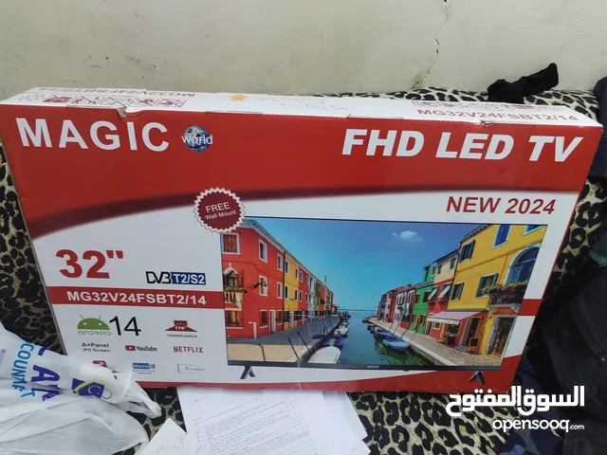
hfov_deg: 61.7
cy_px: 228
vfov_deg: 48.2
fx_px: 509
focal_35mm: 29
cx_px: 304
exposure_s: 1/25
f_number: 1.8
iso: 764
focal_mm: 4.75
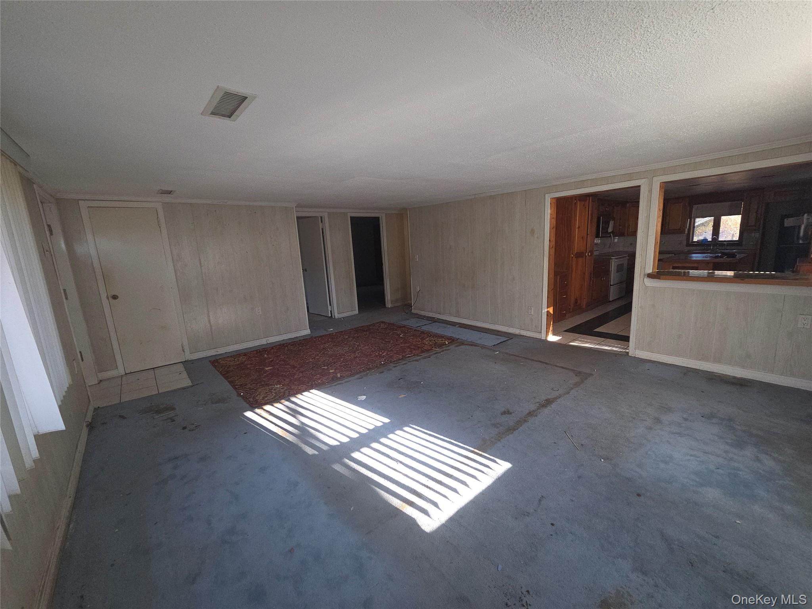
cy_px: 304
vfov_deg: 89.9
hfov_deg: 106.2
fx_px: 305
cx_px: 406
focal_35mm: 13
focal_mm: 2.2
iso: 80
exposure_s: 1/60
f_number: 2.2
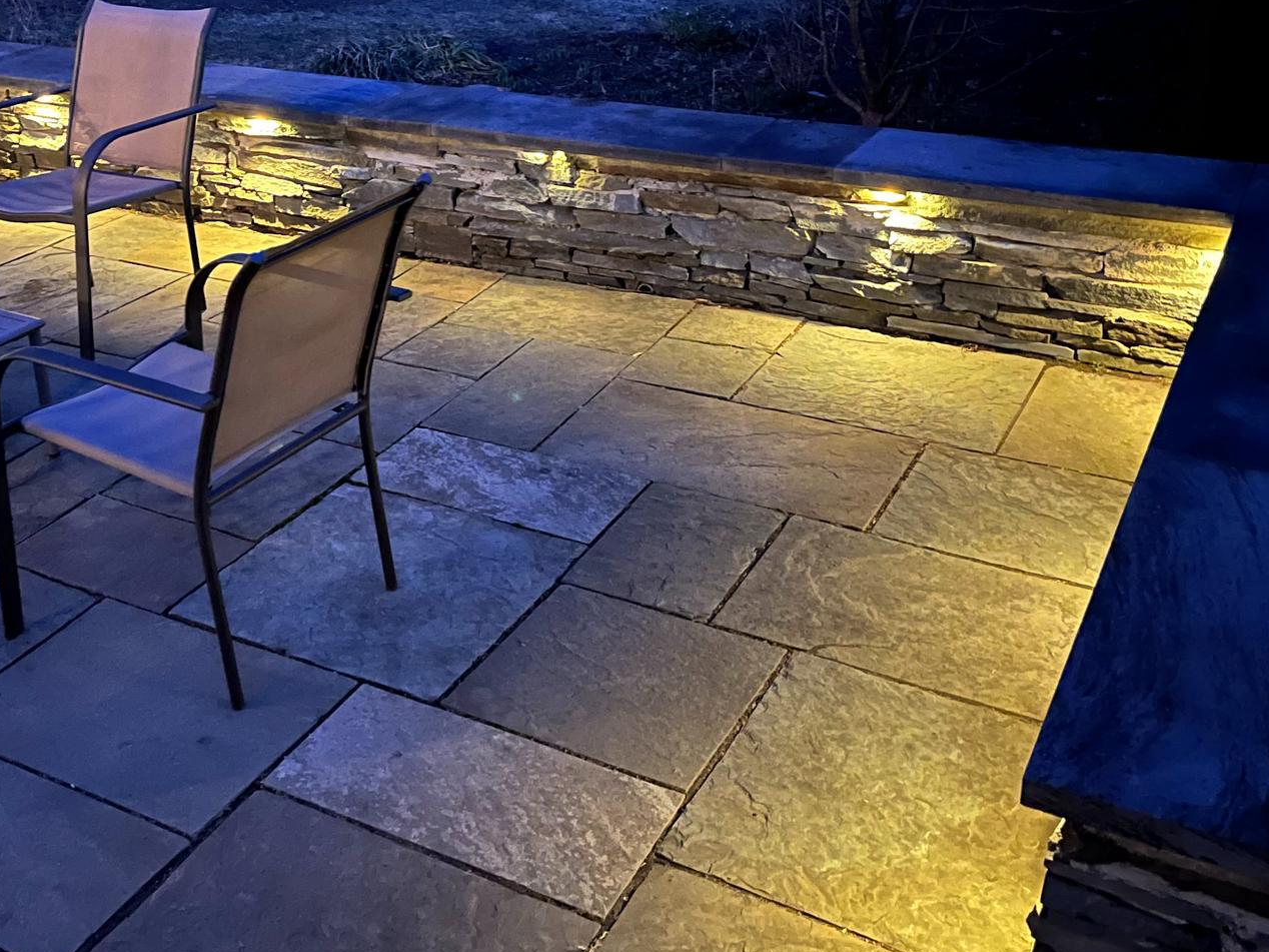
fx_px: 1540
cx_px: 396
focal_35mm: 42
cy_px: 268
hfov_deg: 44.0
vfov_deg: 33.8
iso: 1000
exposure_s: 1/5
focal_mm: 5.1
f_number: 1.6
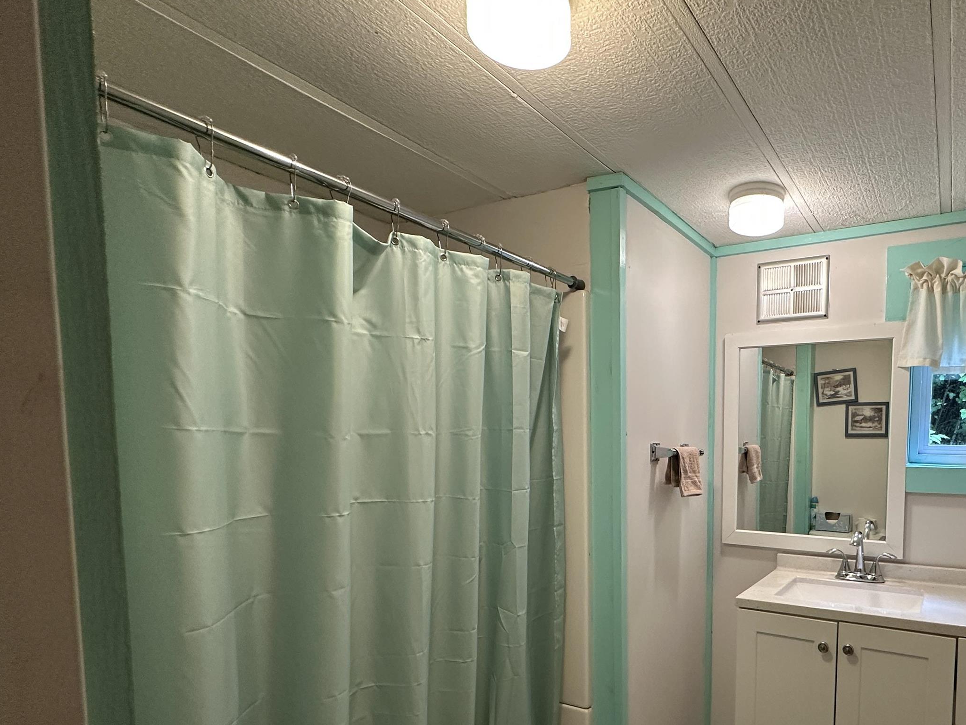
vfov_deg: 61.8
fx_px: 586
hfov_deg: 75.6
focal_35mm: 21
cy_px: 486
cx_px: 669
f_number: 2.2
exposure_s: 1/120
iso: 250
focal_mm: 2.22
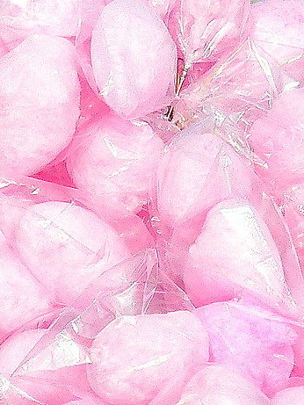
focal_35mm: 1046
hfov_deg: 1.4
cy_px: 811
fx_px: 12242
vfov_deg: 1.9
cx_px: 310
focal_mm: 36.2
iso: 100
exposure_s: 1/1300
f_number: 4
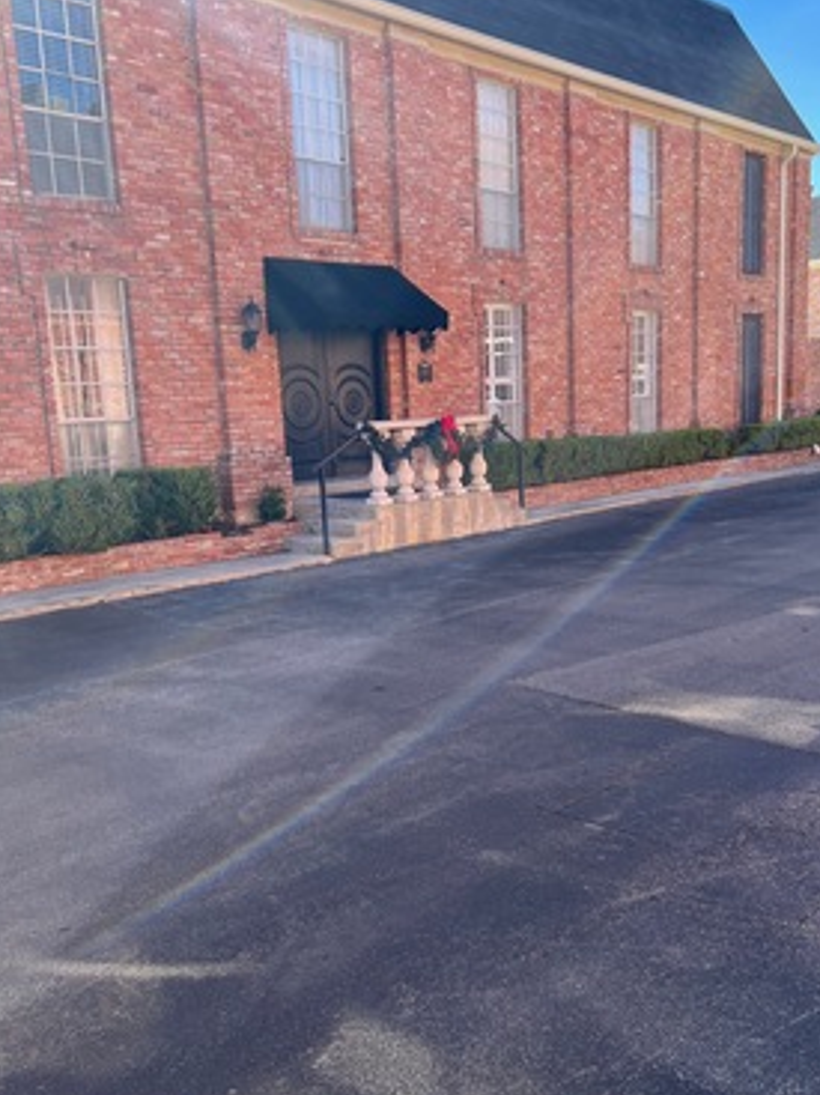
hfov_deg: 41.8
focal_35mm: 34
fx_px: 1075
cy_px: 615
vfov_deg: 53.8
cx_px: 429
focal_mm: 5.7
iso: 50
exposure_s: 1/797
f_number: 1.5
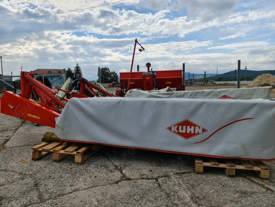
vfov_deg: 54.9
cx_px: 138
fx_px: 199
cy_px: 104
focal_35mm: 25
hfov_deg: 69.4
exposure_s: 1/1464
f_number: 1.8
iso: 50
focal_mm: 7
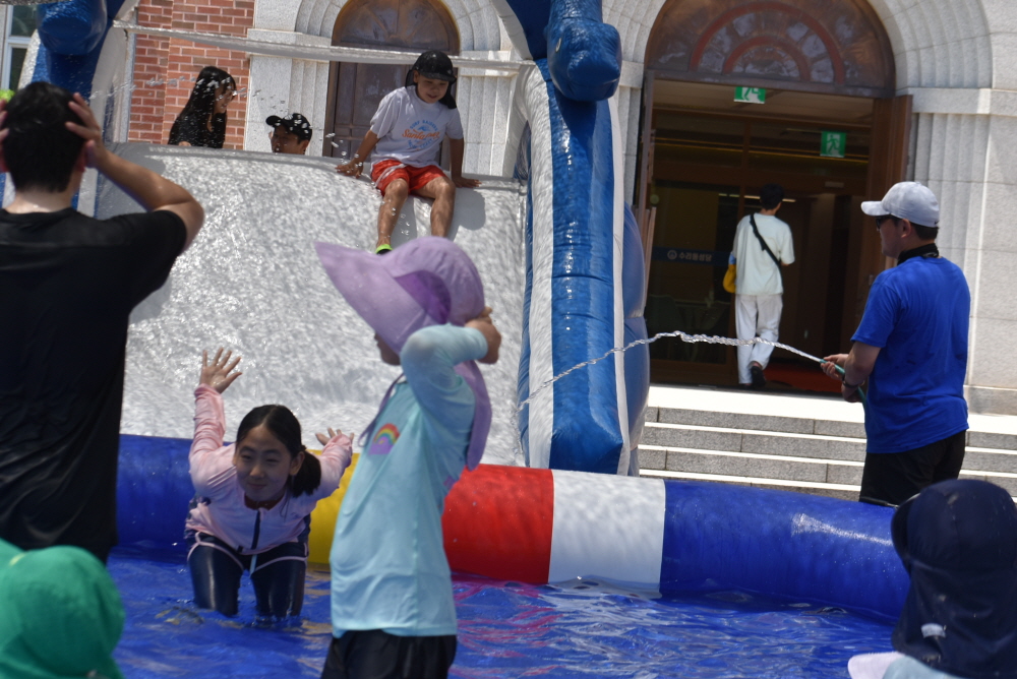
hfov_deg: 17.5
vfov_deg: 11.7
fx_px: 3307
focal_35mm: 117
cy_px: 340
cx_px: 508
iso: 200
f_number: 8
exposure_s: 1/250
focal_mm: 78
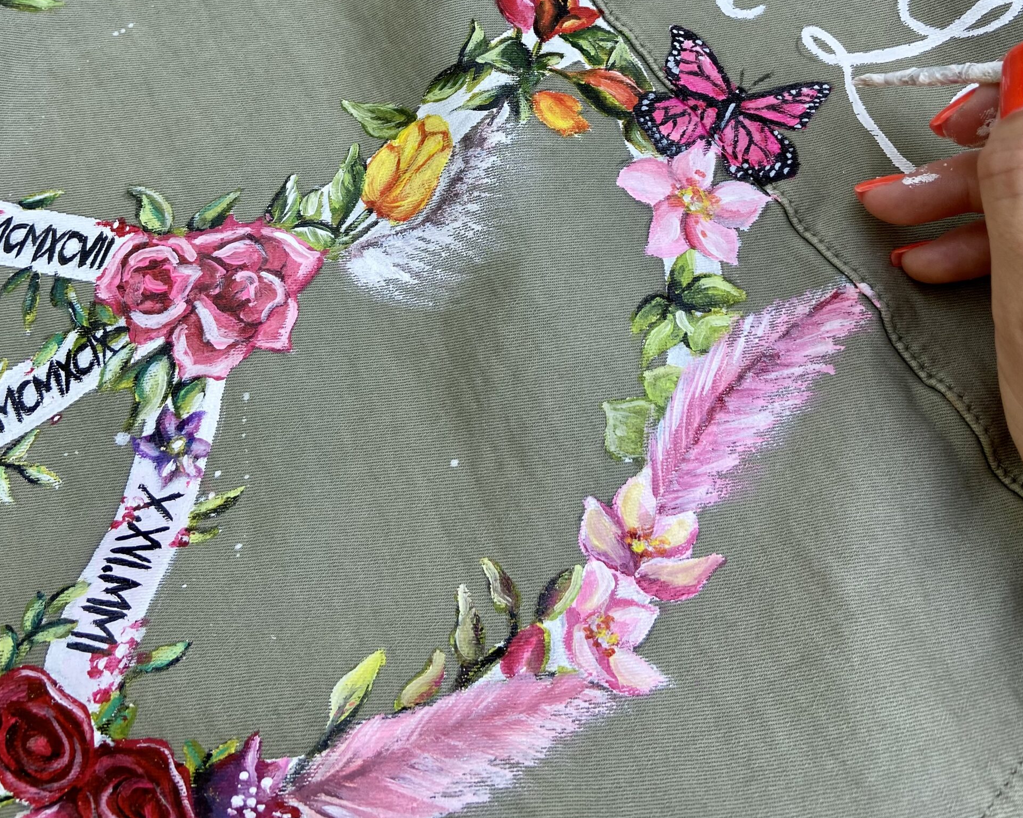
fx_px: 1029
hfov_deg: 52.8
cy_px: 148
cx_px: 512
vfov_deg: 41.3
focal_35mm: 34
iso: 32
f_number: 1.8
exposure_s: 1/738
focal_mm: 4.25
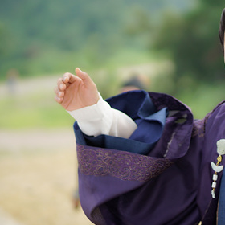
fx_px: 1044
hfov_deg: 12.2
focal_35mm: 142
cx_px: 200
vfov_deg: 12.3
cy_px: 78
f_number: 2
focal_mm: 85
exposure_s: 1/3200
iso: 200
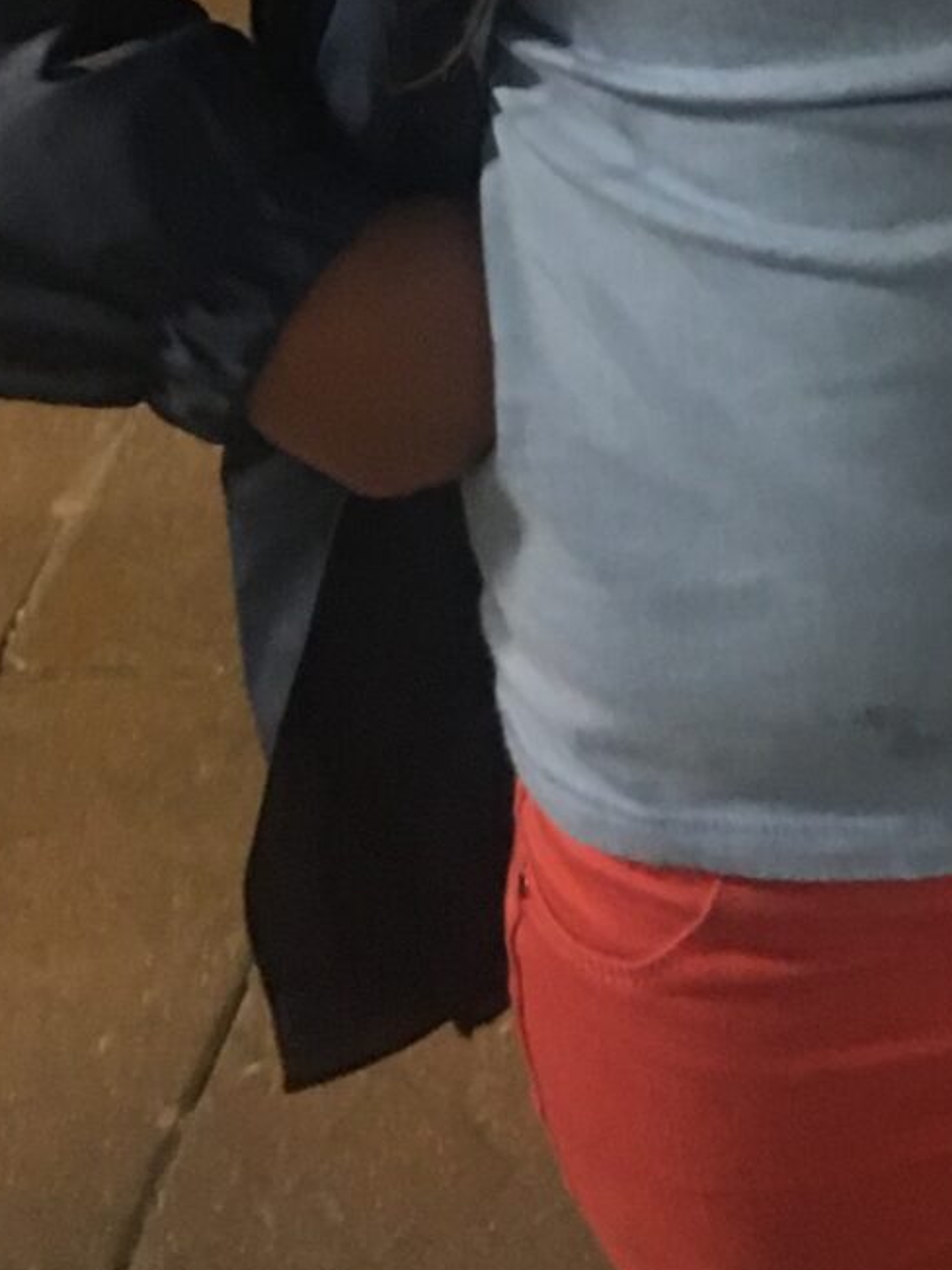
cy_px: -667
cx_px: 1662
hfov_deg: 12.0
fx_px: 4182
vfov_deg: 15.8
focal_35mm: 114
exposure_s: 1/8
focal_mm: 4.15
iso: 100
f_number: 2.2
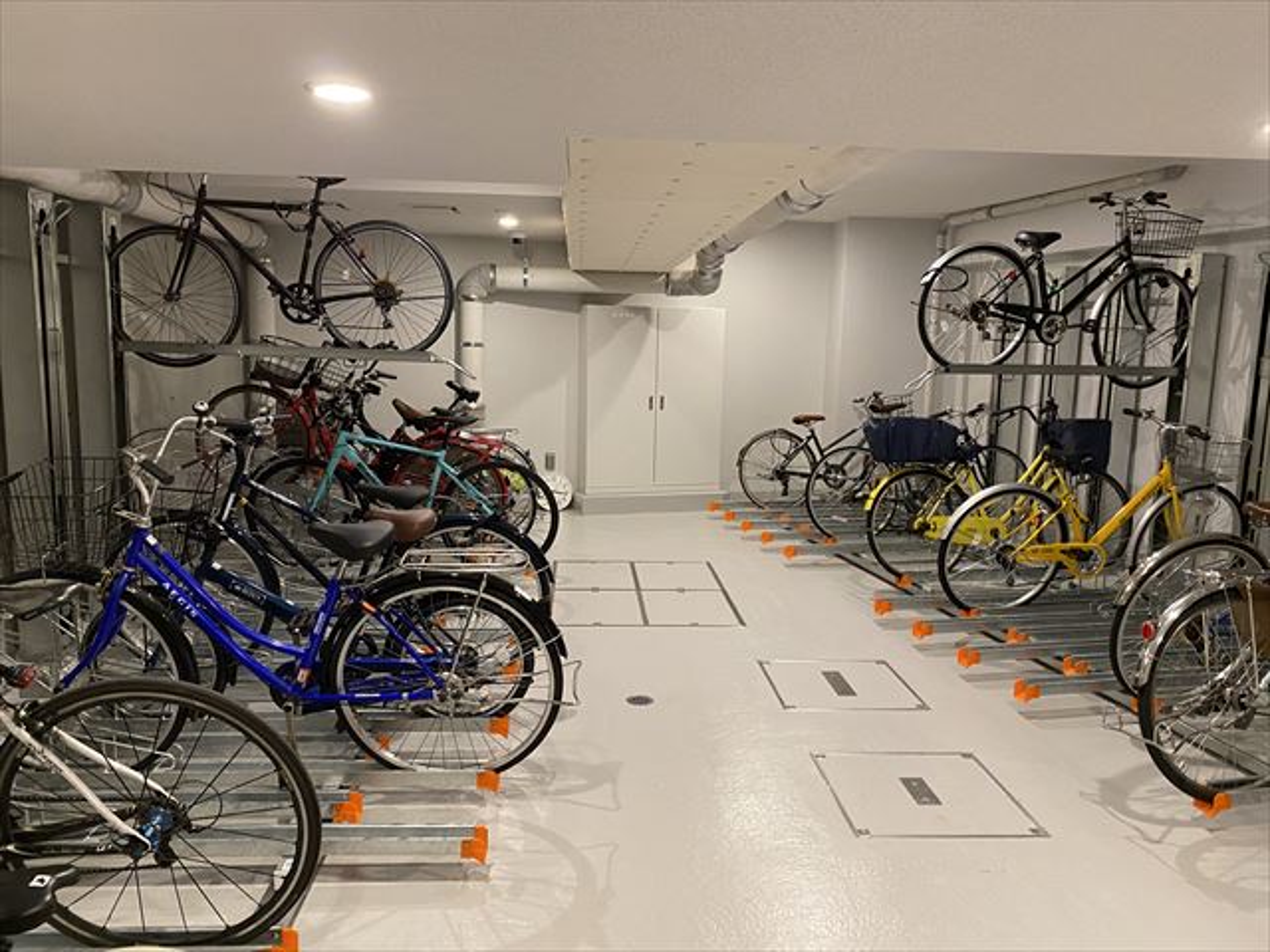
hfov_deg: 67.3
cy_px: 476
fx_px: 954
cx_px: 635
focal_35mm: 26
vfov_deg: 53.1
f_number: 1.8
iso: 320
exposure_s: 1/50
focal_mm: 4.25
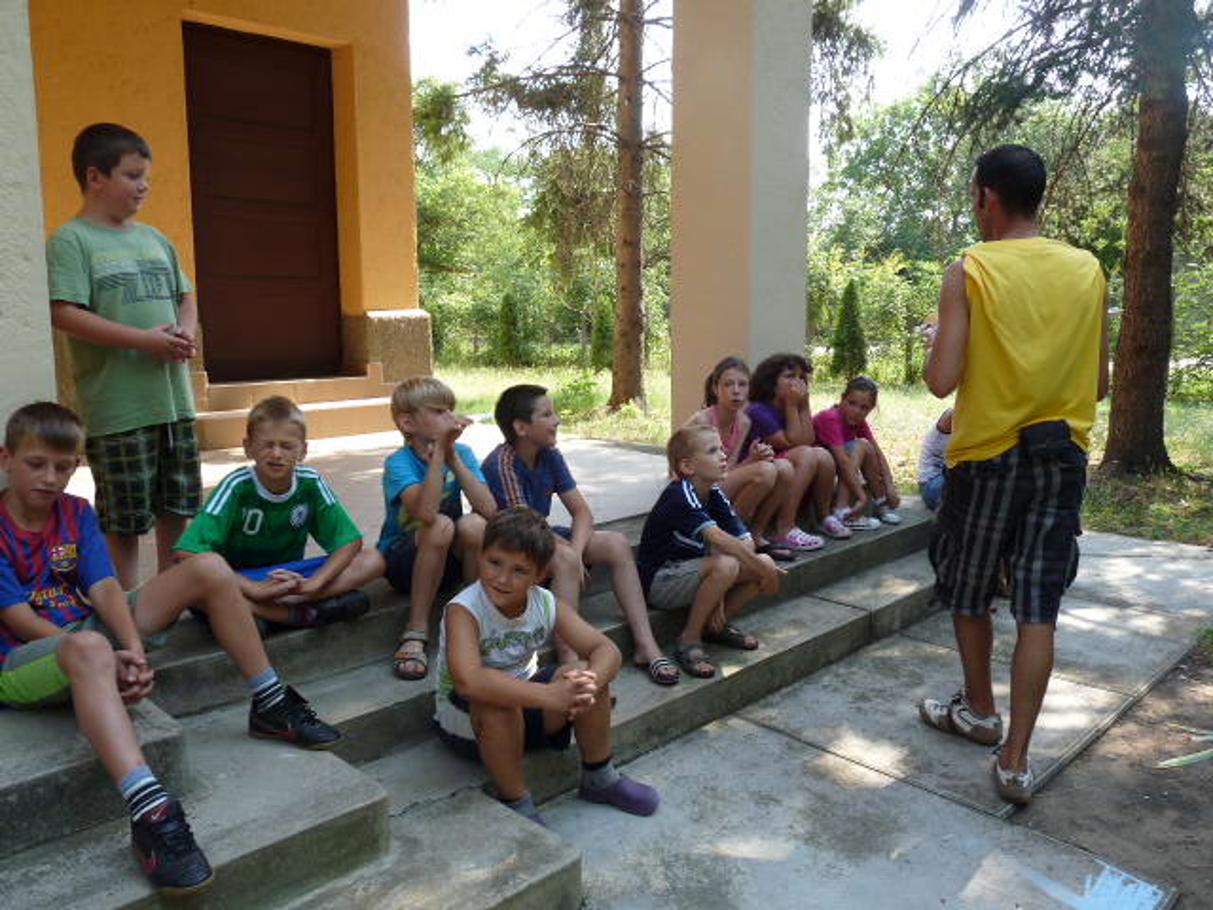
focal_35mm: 27
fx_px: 946
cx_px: 606
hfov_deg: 65.3
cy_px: 455
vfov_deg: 51.4
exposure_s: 1/100
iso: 100
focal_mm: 4.8
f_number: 4
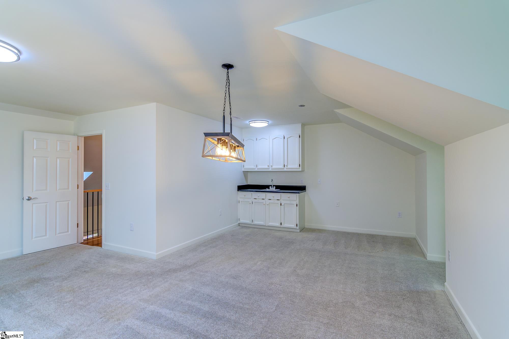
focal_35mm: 16
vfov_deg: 73.7
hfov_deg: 96.7
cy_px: 170
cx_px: 254
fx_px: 226
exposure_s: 1/25
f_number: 7.1
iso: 320
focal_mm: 11
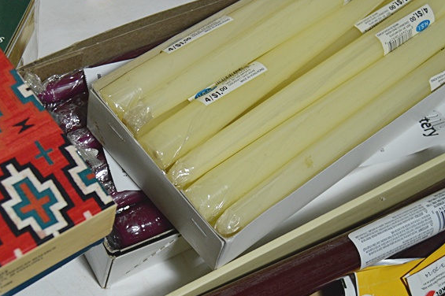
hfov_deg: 29.2
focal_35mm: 69
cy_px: 179
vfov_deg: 19.7
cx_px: 197
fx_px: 852
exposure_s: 1/60
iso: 450
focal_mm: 26
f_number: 4
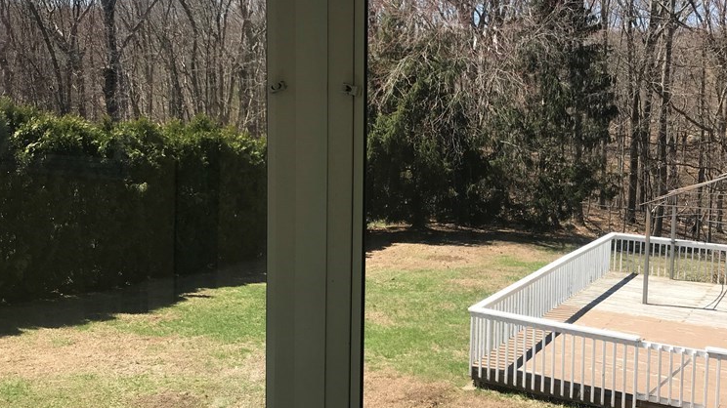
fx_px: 809
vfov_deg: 28.3
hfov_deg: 48.1
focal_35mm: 42
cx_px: 429
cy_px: 184
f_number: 1.8
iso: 20
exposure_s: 1/1076
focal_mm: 3.99
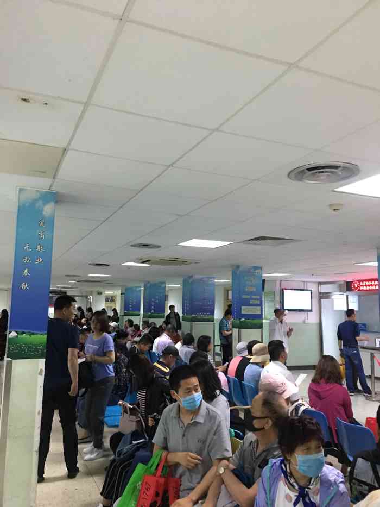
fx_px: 424
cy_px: 254
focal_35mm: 29
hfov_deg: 48.2
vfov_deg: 61.7
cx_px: 190
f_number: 2.2
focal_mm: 4.15
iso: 125
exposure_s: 1/8
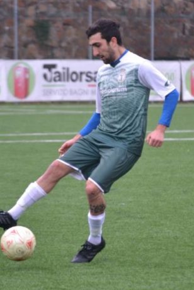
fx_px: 2740
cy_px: 145
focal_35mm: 339
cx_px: 108
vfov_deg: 6.1
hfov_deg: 4.1
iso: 900
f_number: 5
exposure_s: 1/500
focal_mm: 150
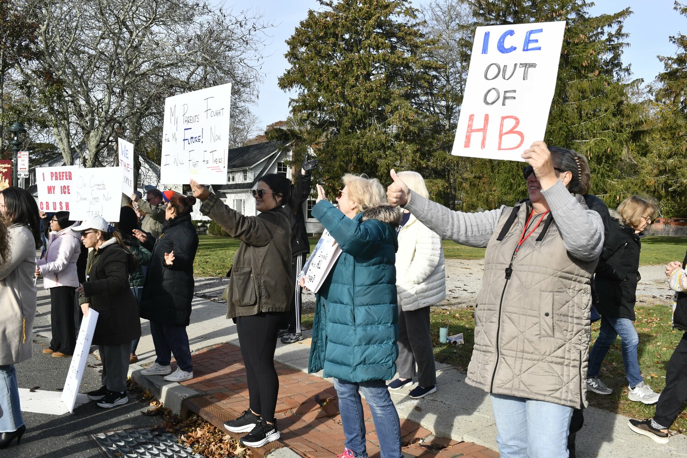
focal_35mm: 32
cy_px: 229
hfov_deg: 58.7
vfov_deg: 41.1
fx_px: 611
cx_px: 344
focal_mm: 32
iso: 1000
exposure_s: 1/640
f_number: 13
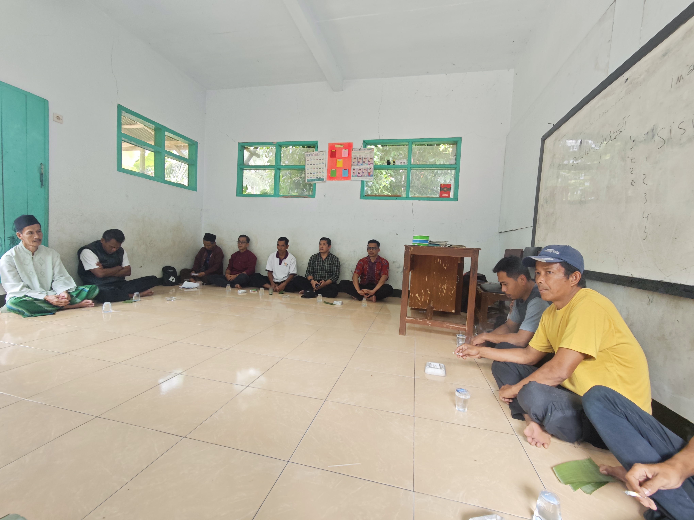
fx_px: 281
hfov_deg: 102.1
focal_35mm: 14
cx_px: 347
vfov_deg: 85.7
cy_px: 260
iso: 160
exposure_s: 1/50
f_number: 2.2
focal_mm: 2.16
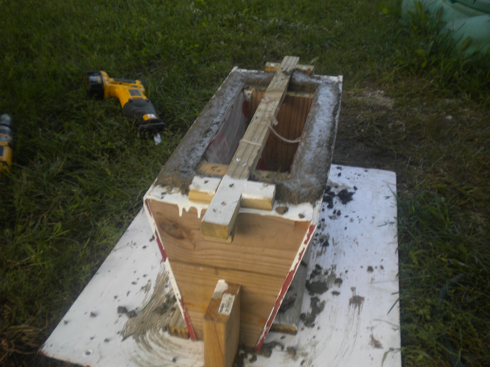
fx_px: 495
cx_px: 245
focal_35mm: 35
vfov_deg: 40.7
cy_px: 184
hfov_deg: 52.6
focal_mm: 6.3
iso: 80
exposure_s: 1/68.4
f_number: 3.1
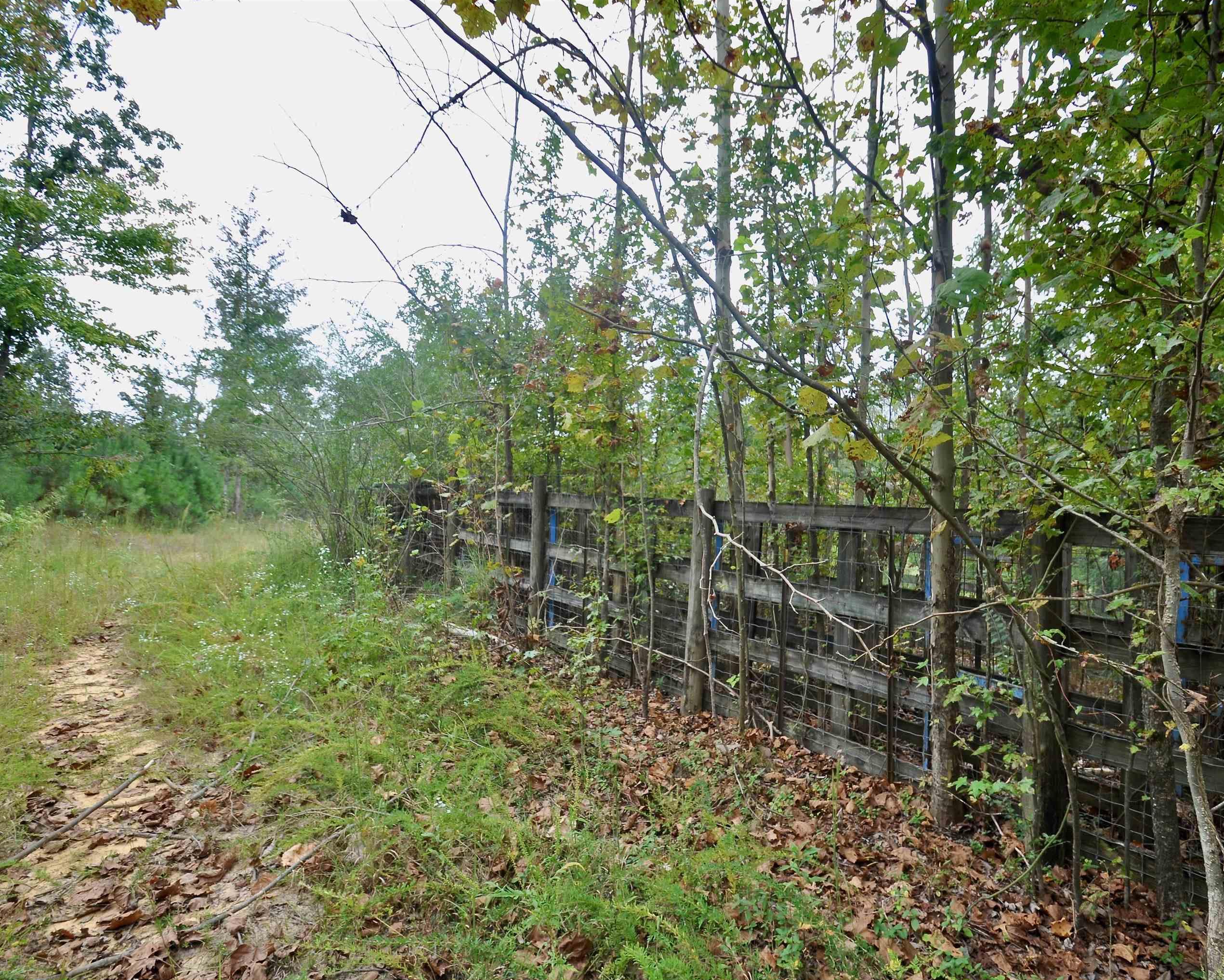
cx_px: 640
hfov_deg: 89.6
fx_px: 616
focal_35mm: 17
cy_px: 491
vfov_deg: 77.0
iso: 200
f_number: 5.6
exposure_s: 1/125
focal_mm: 10
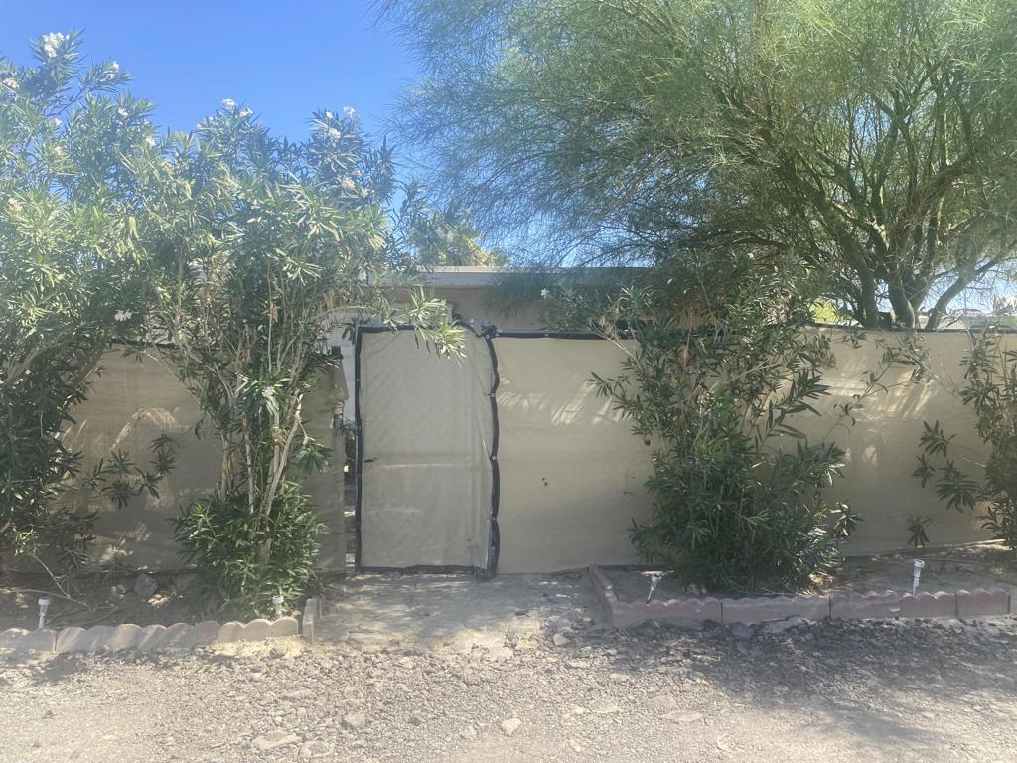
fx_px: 764
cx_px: 508
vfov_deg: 53.1
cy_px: 382
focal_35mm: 26
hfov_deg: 67.3
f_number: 1.8
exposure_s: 1/805
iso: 32
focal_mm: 4.25
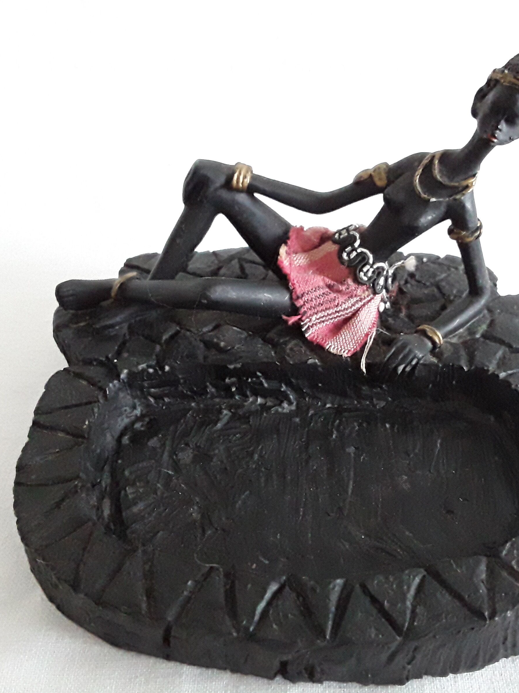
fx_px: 740
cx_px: 327
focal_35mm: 37
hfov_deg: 38.4
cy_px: 355
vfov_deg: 50.1
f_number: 1.9
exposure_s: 1/100
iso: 400
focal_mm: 2.91
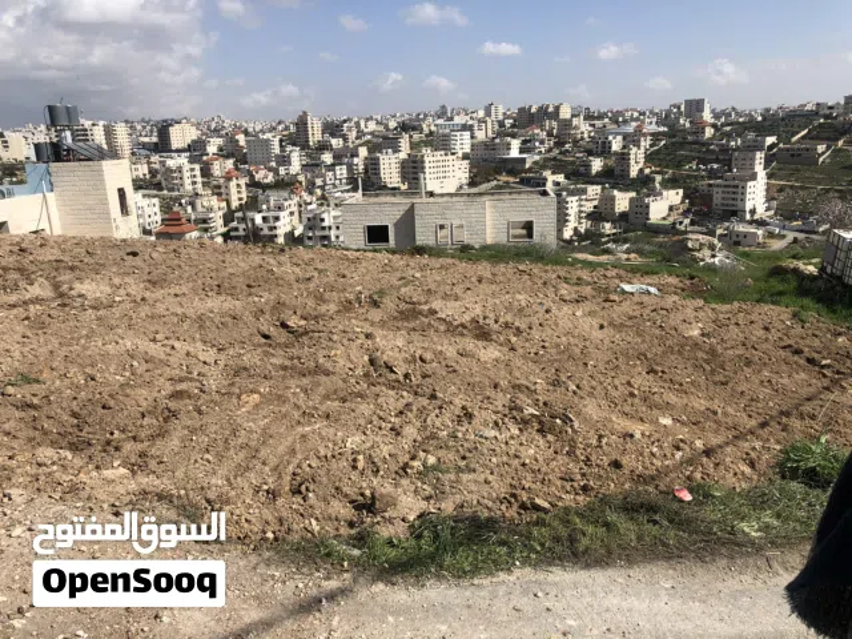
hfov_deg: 63.4
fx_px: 689
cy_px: 320
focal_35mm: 28
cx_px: 426
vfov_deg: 49.7
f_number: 1.8
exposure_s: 1/3436
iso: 25
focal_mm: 4
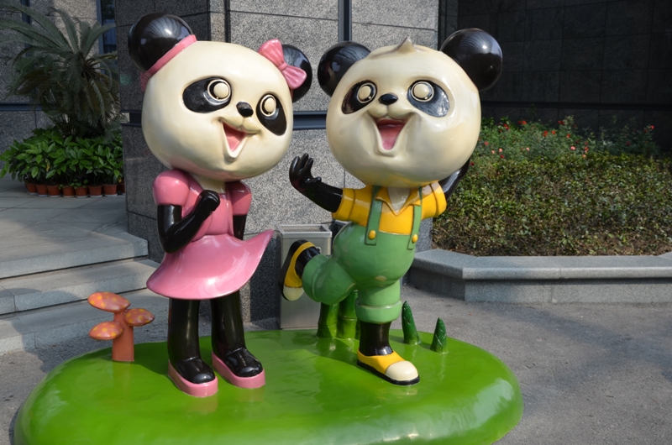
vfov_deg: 35.3
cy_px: 222
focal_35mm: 38
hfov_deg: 51.4
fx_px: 699
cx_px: 336
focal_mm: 25
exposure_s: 1/250
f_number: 8
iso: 200
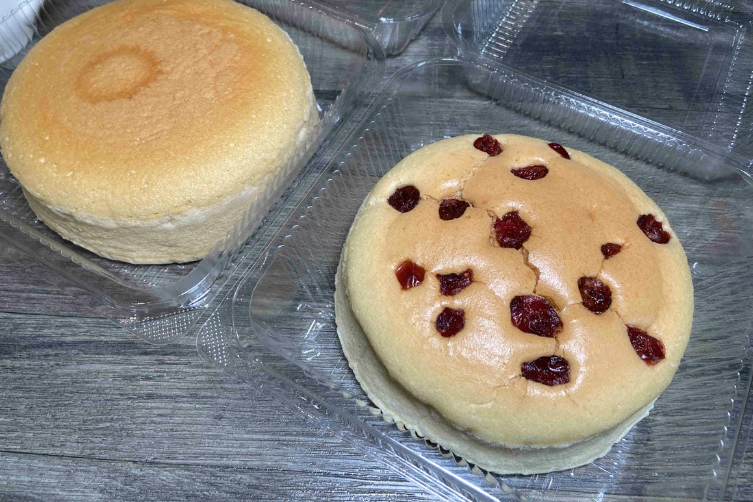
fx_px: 586
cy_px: 217
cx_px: 385
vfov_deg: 46.3
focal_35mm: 28
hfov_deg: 65.5
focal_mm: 4.25
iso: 64
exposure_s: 1/120
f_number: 1.8
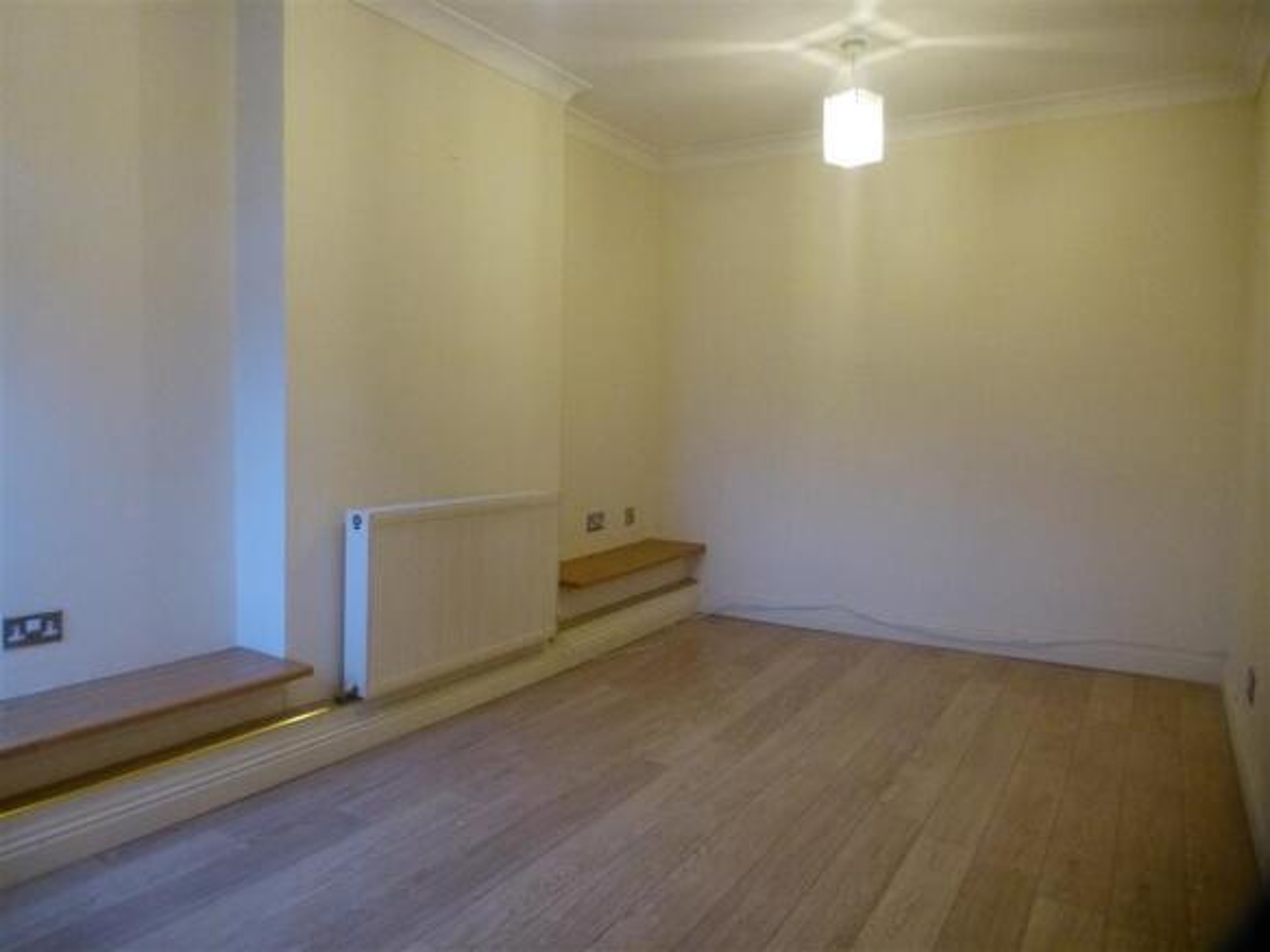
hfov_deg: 71.6
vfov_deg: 56.8
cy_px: 476
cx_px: 635
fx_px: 880
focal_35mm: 24
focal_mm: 4.3
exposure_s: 1/50
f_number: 3.3
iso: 800
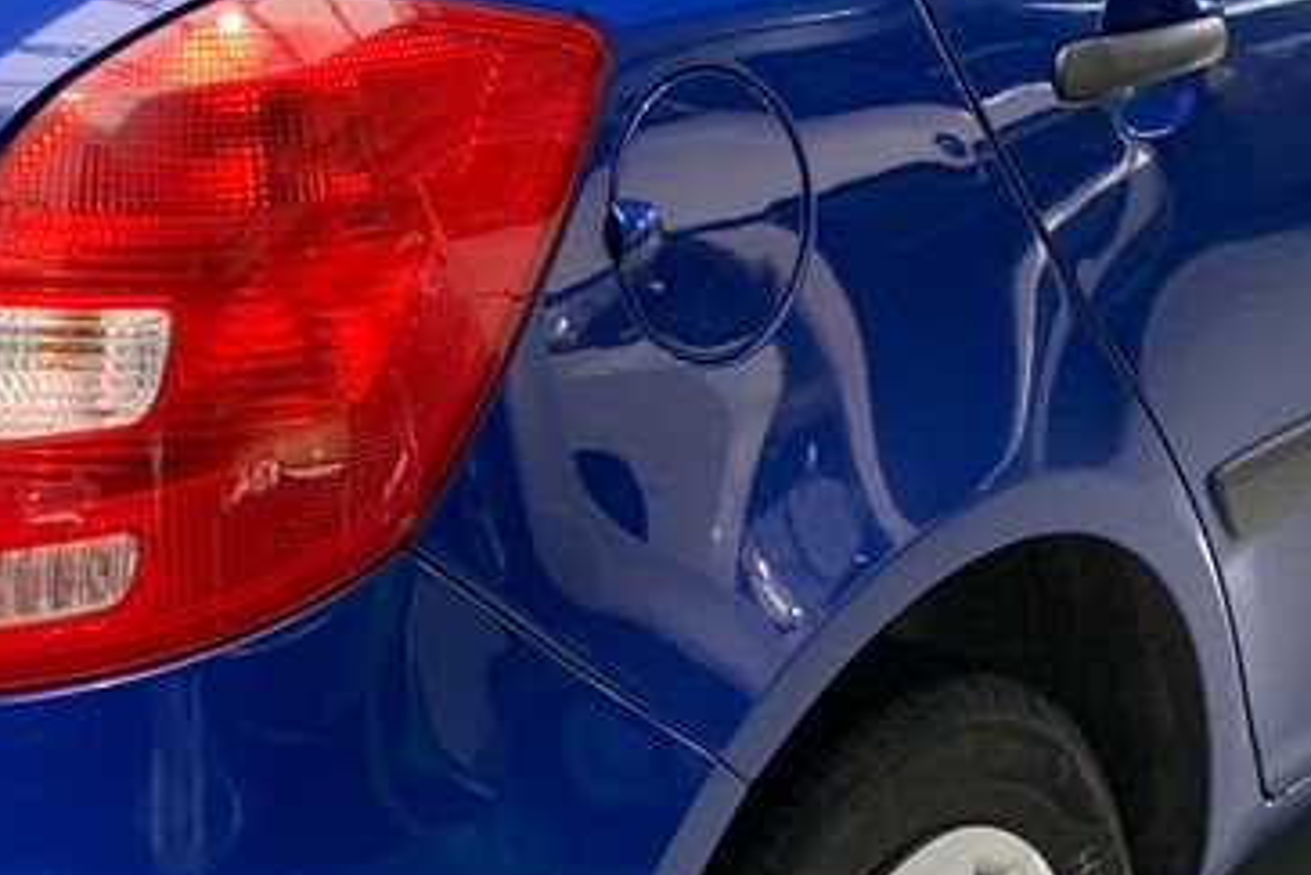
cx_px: 562
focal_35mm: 76
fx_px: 2769
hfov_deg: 26.6
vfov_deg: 17.9
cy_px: 346
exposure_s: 1/60
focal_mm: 4.25
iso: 100
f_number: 1.8
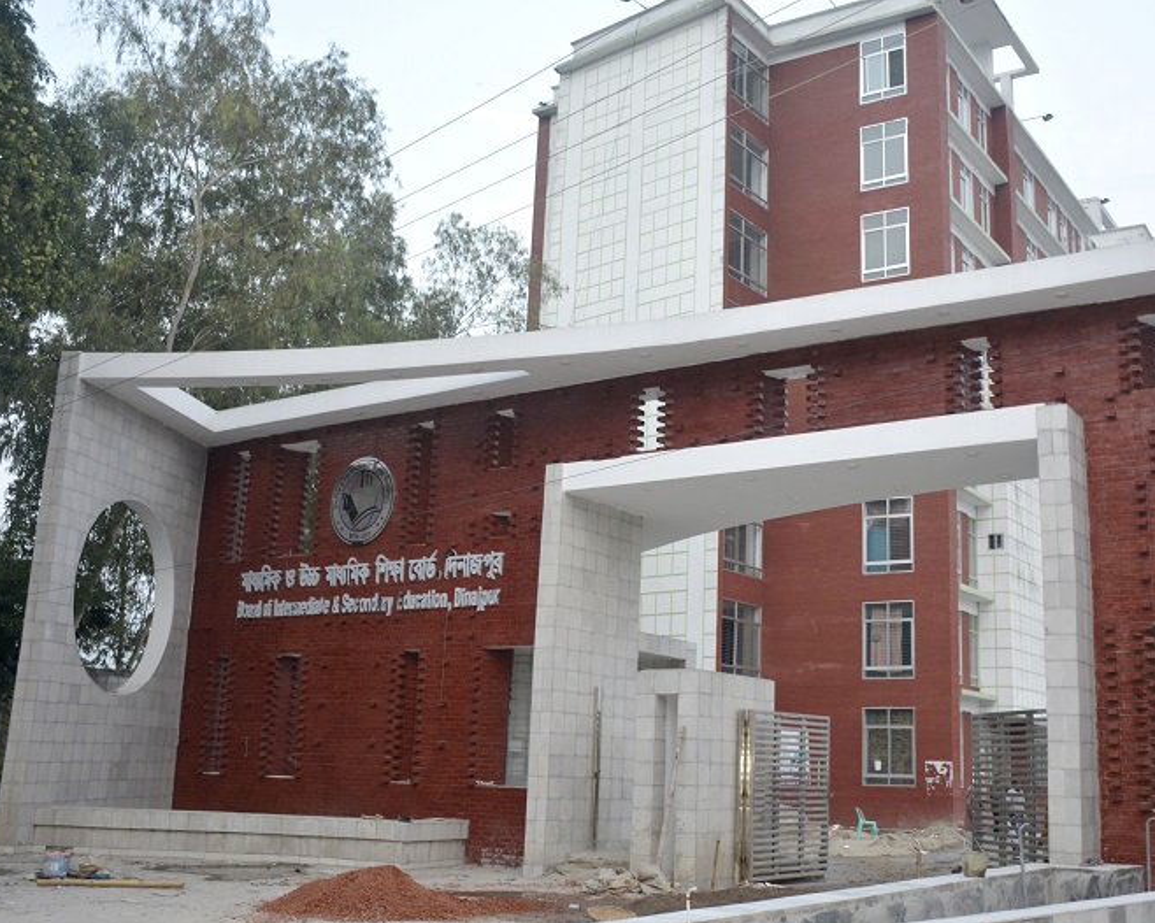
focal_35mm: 40
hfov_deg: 45.6
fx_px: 1367
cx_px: 671
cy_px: 439
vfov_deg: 37.3
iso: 360
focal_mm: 22
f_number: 3.5
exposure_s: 1/125
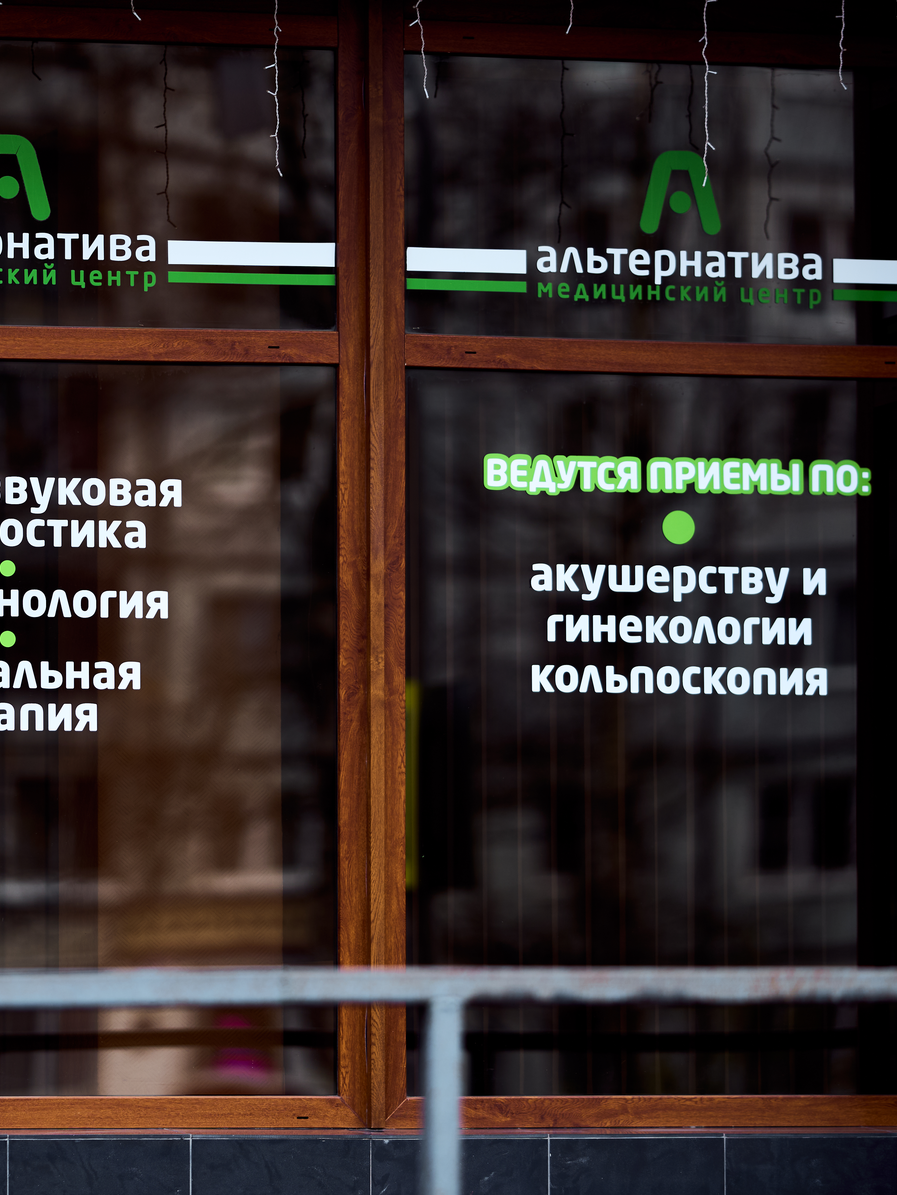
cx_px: 232
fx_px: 7013
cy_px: 605
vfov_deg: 9.7
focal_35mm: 203
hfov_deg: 7.3
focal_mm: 135
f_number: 1.8
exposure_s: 1/250
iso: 100
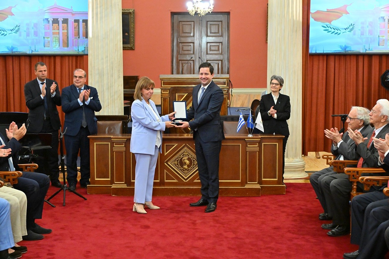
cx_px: 194
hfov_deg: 40.3
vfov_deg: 27.5
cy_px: 130
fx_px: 529
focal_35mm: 49
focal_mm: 49
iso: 6400
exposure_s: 1/200
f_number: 4.5
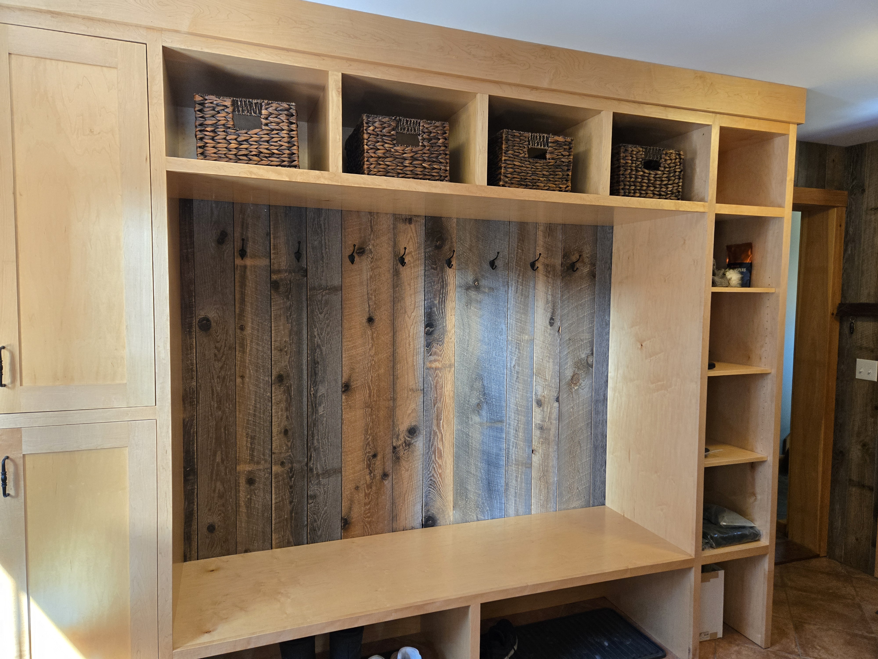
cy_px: 330
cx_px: 439
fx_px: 583
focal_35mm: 23
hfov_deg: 73.9
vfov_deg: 58.9
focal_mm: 5.4
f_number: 1.8
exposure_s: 1/120
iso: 320
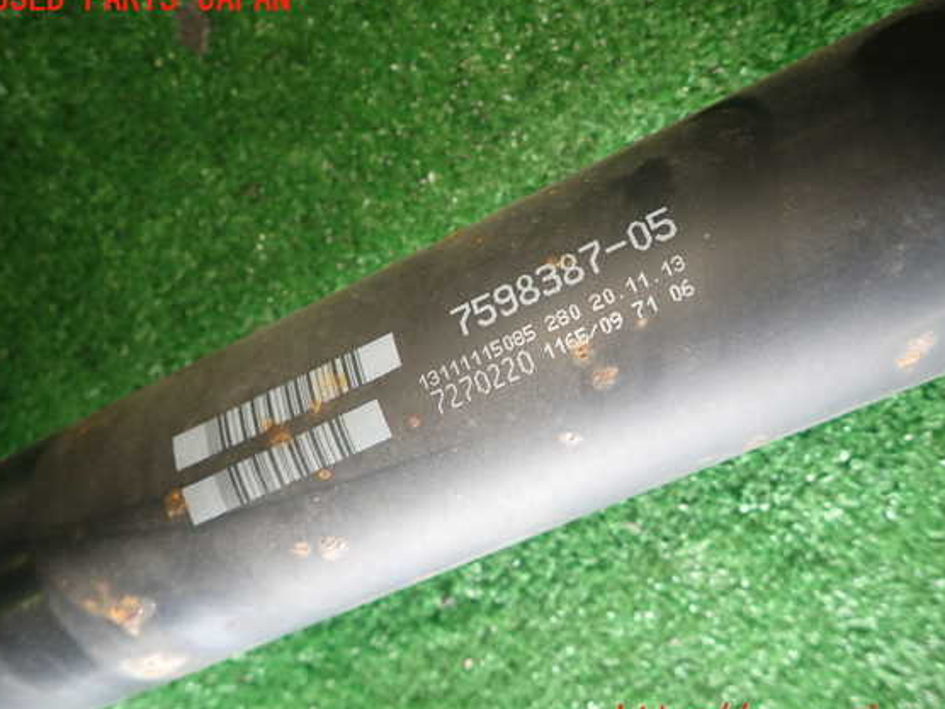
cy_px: 360
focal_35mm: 27
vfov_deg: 51.4
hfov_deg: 65.3
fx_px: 737
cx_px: 491
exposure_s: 1/50
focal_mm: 4.5
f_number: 2
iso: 200
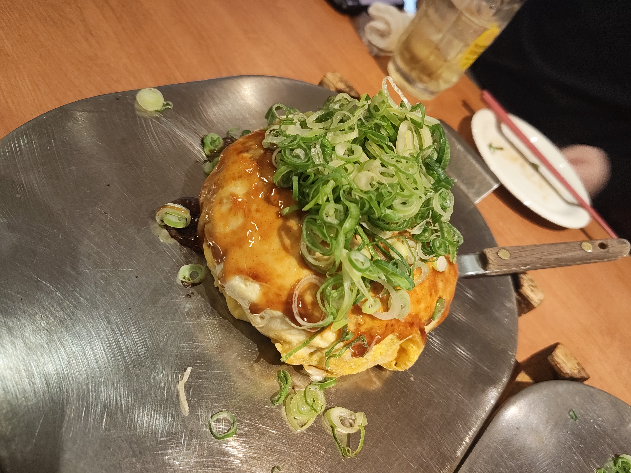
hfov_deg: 69.4
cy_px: 237
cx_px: 322
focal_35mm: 25
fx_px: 456
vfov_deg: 54.9
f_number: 1.88
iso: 573
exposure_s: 1/33.3
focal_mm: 5.56
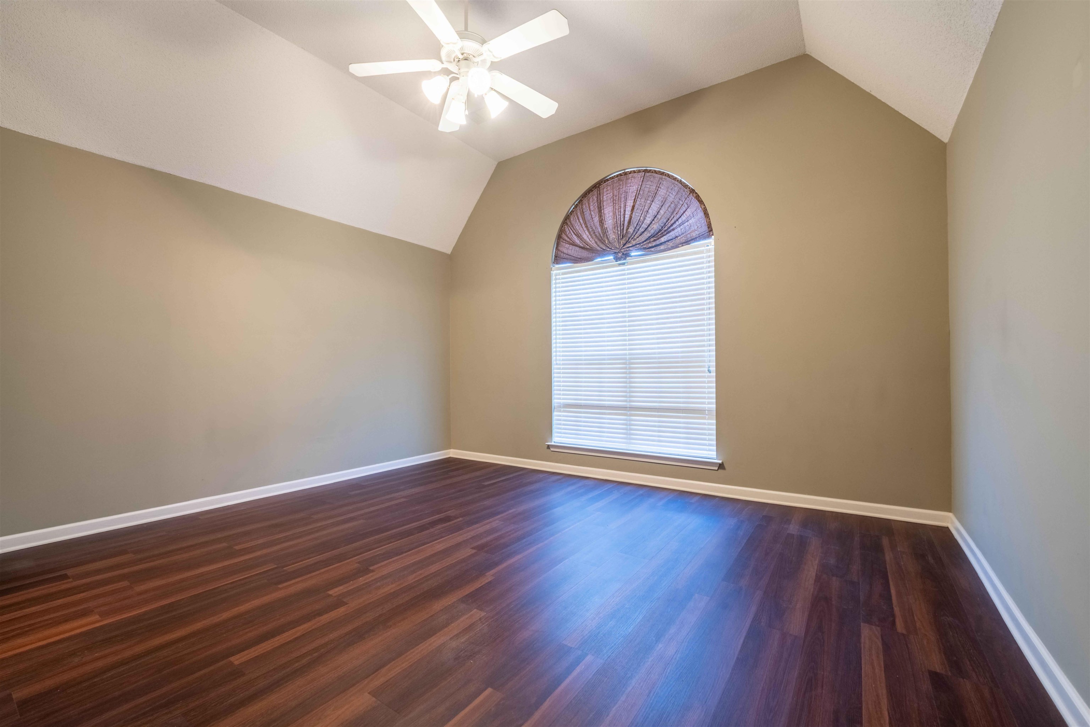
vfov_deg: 81.2
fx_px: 424
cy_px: 364
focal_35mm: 14
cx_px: 545
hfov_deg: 104.3
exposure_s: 1/8
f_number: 11
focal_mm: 14
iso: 400
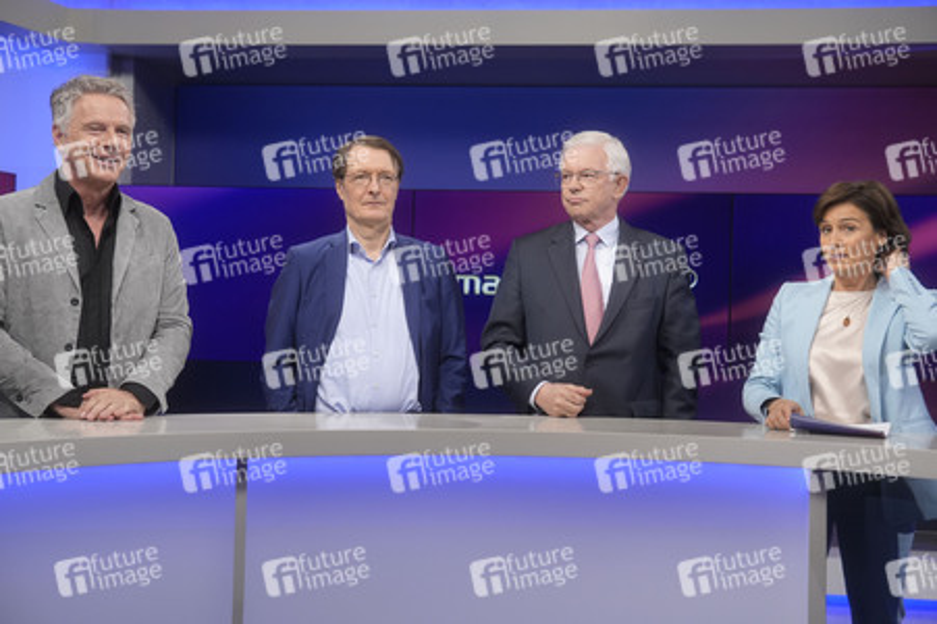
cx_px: 468
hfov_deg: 43.6
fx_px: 1170
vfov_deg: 29.8
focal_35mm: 45
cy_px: 312
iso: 640
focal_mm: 30
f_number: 2.2
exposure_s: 1/320
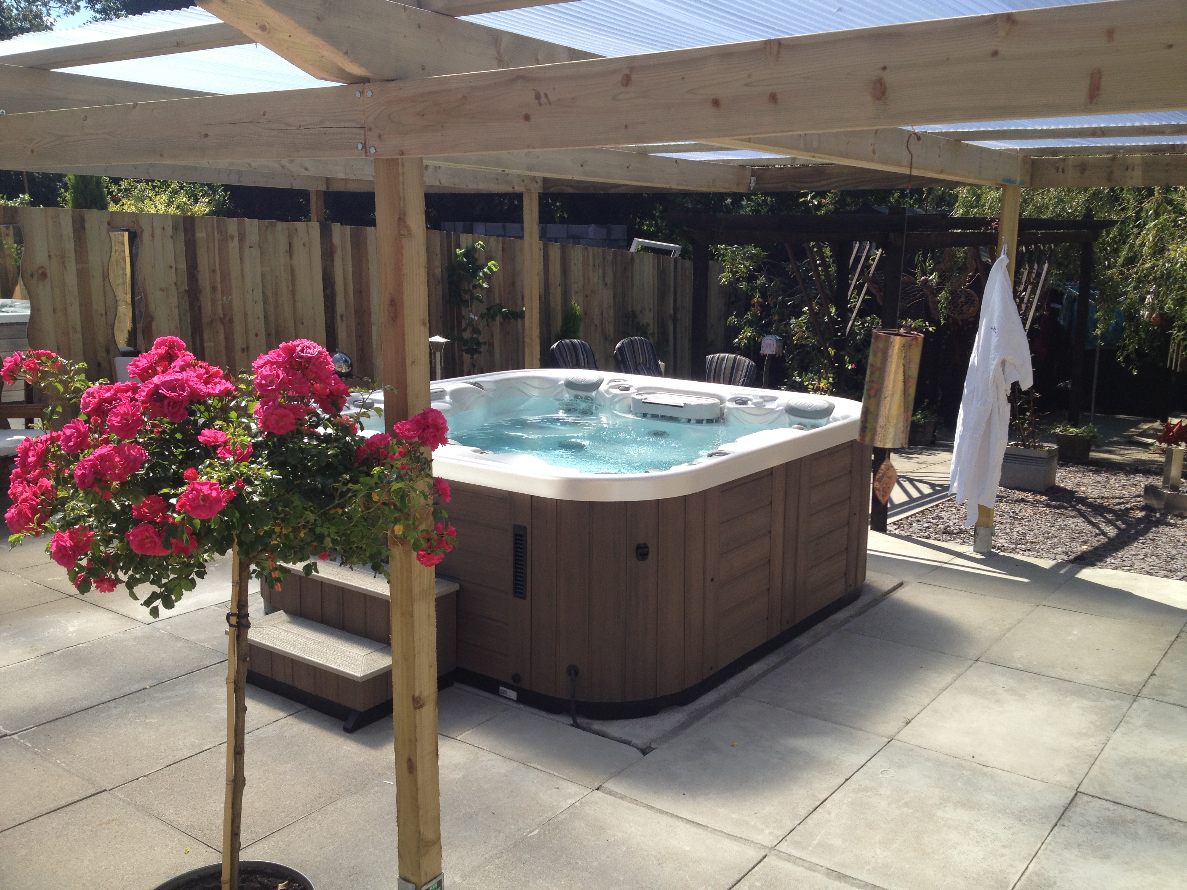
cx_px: 594
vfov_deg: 40.7
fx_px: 1200
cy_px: 445
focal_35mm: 35
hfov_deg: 52.6
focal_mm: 4.28
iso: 64
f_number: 2.4
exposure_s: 1/1255
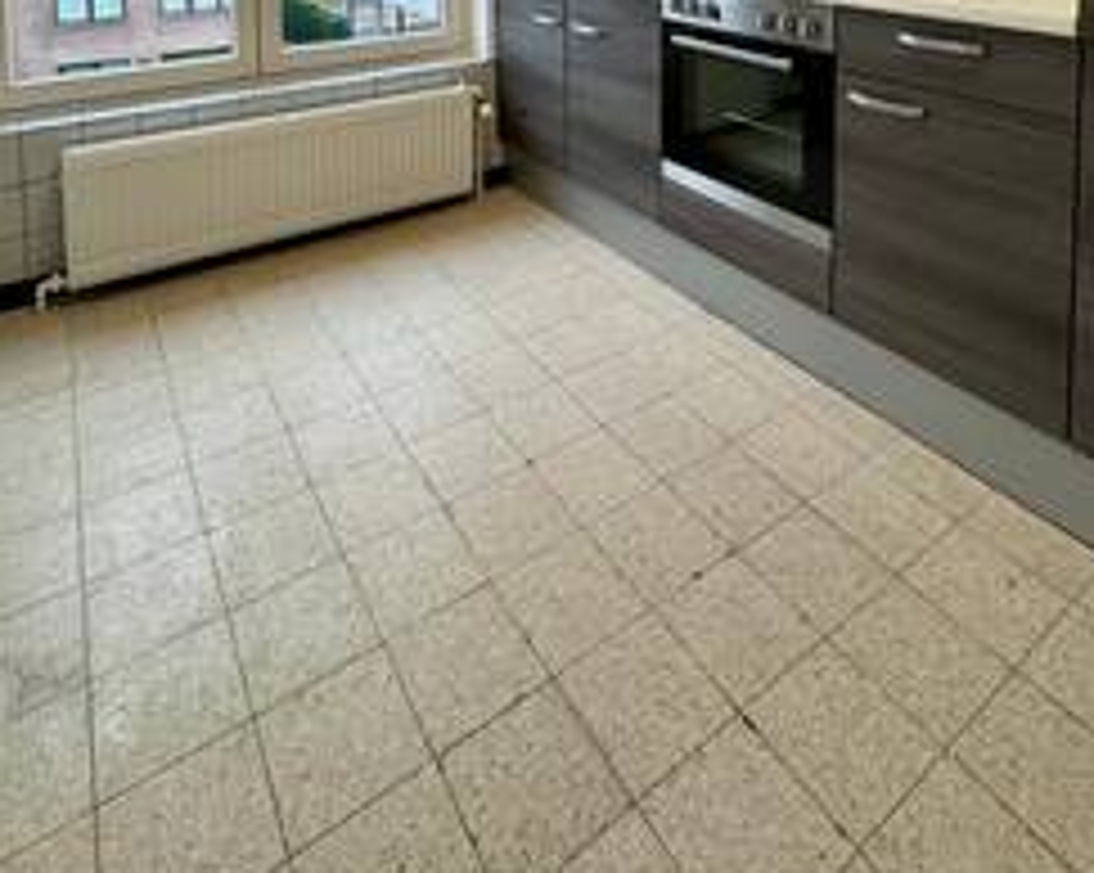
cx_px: 563
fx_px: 776
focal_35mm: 24
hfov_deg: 70.3
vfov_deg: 46.0
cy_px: -56
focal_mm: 2.22
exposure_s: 1/100
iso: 250
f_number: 2.2
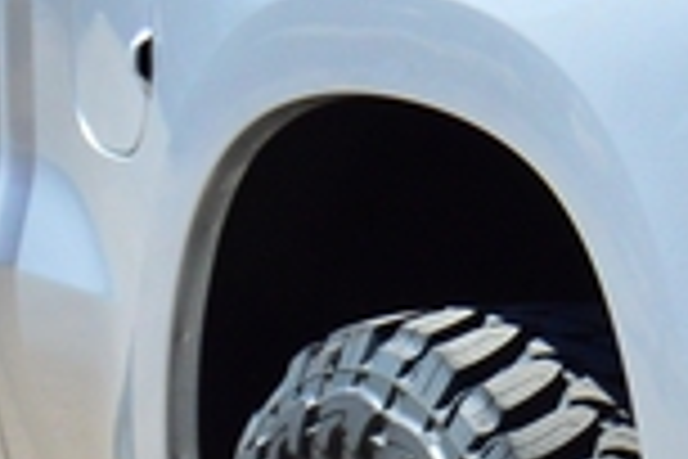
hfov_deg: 6.5
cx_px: 1383
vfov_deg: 4.5
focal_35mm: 307
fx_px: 5867
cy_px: 14
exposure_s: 1/1250
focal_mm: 26
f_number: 7.1
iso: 400
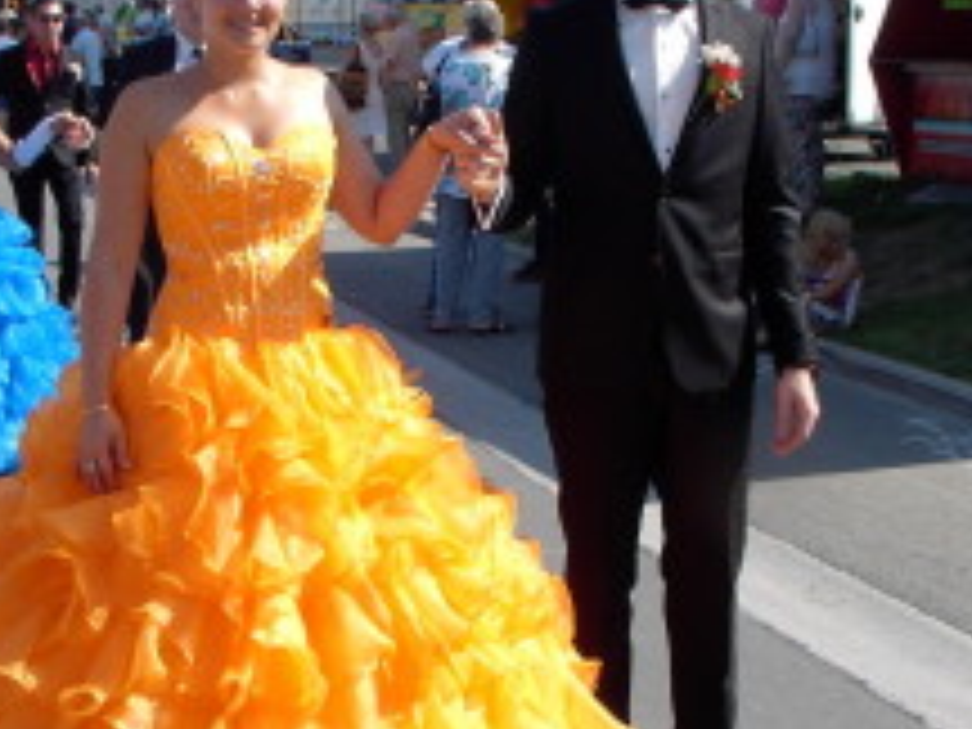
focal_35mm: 89
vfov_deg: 16.6
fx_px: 2499
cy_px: 333
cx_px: 432
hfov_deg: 22.0
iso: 70
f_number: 5
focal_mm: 6.2
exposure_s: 1/240
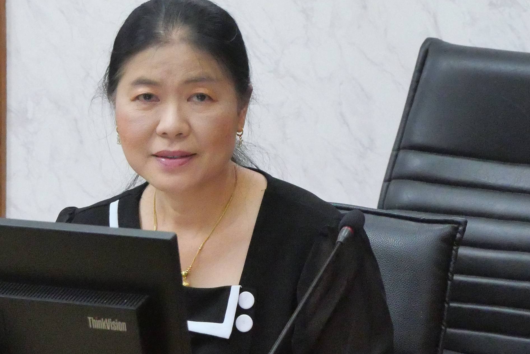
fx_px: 3594
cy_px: 225
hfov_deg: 8.4
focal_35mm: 244
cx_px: 170
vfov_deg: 5.6
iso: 6400
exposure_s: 1/60
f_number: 7.1
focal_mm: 60
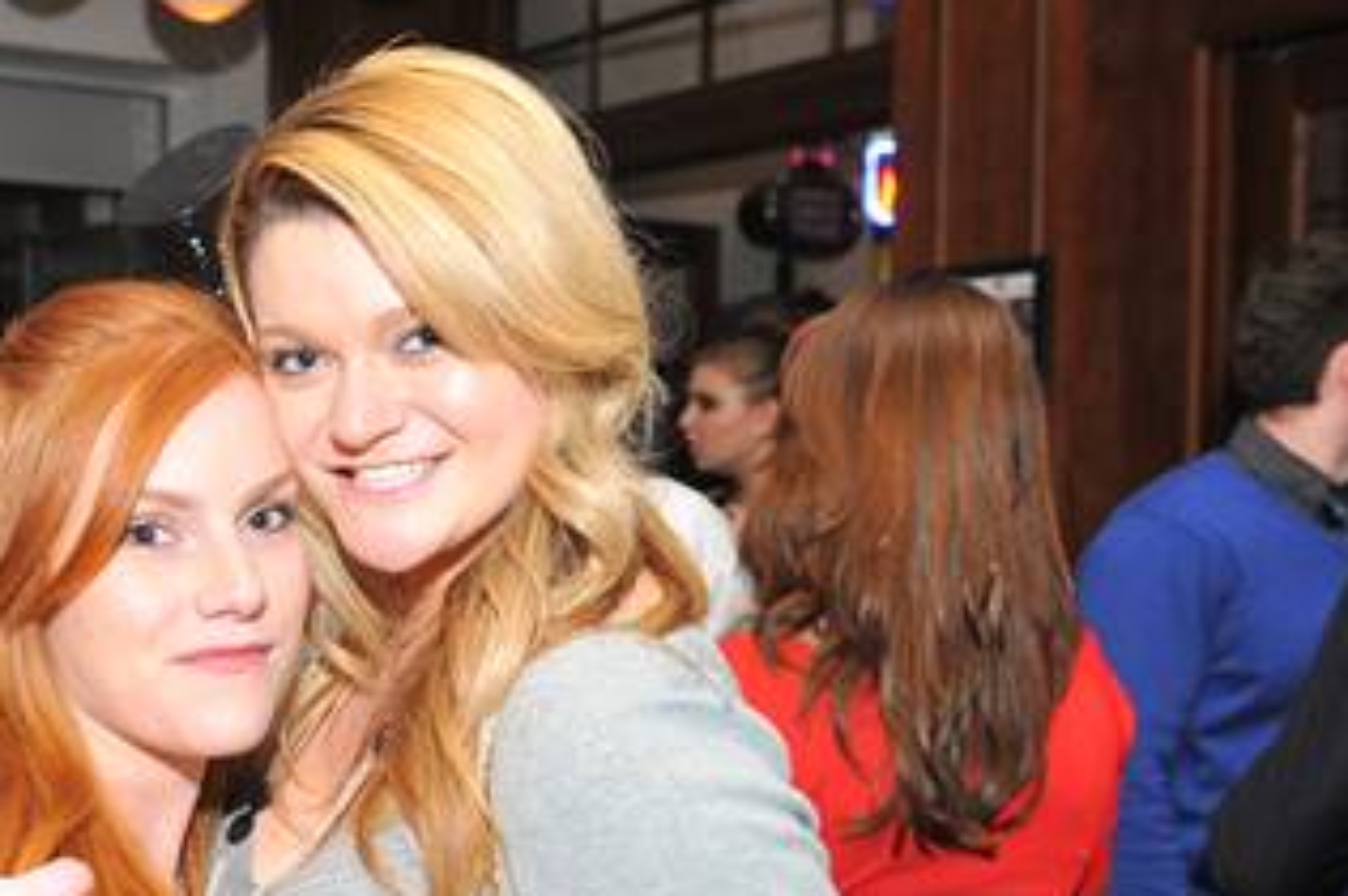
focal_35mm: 54
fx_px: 2020
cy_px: 674
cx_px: 243
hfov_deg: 35.5
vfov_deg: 24.7
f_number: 5
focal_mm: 31
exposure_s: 1/100
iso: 1600
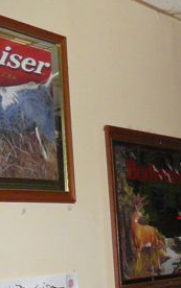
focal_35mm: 86
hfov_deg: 14.0
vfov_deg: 23.9
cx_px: 296
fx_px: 677
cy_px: 202
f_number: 2.8
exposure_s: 1/30
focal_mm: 5.2
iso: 400
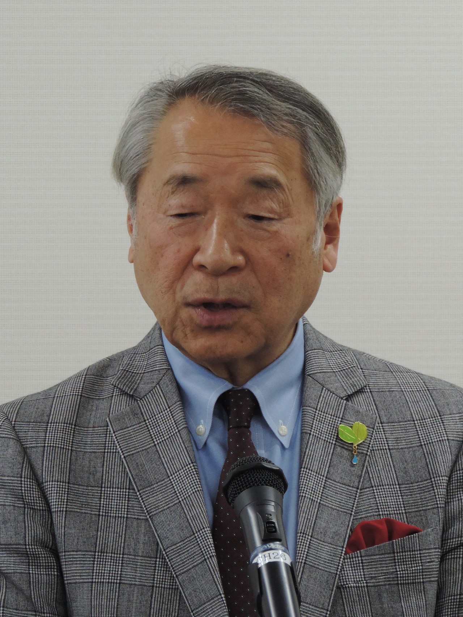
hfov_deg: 5.0
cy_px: 308
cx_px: 232
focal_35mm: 300
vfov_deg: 6.6
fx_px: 5351
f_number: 4.8
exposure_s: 1/50
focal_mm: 53.5
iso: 400
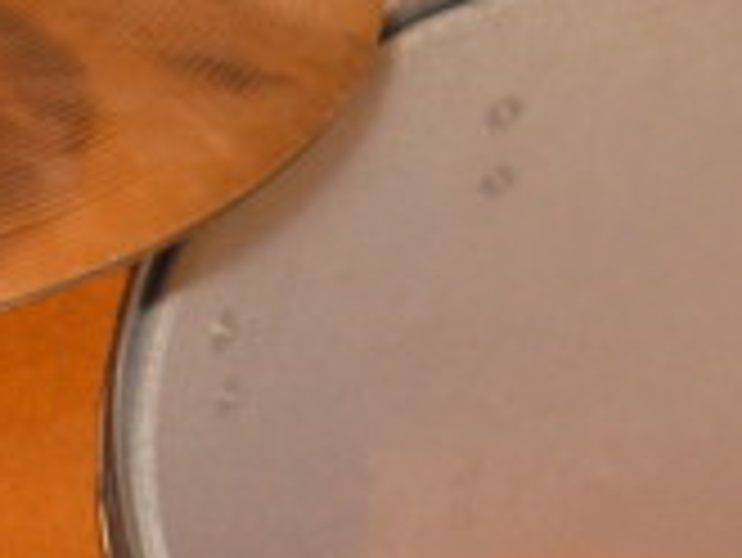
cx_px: 153
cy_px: 234
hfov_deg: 21.1
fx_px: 1973
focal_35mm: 92
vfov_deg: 16.1
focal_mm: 6.3
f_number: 2.9
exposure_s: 1/5.3
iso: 400
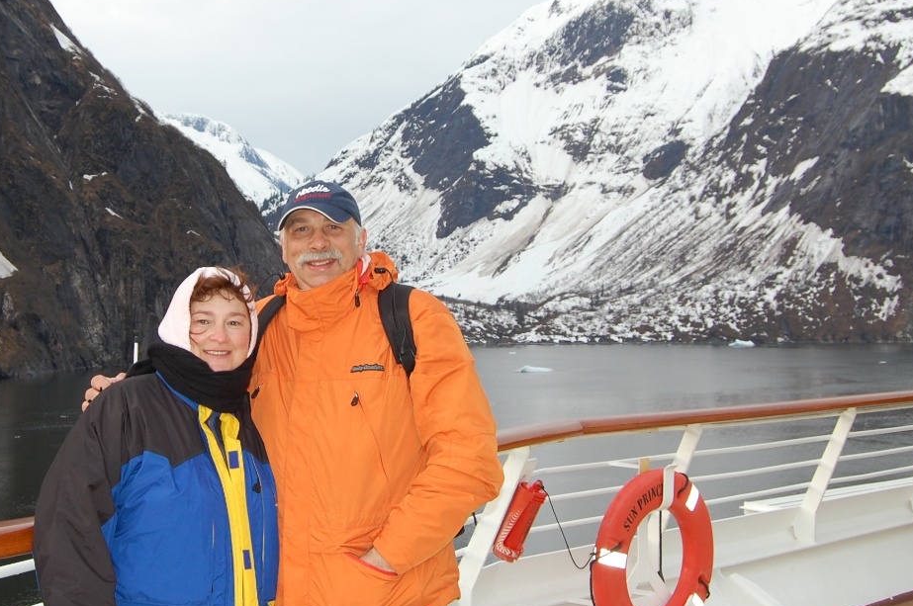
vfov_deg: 25.8
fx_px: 1317
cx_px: 311
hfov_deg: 37.8
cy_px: 212
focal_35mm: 52
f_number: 5.6
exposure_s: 1/500
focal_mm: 20
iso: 360
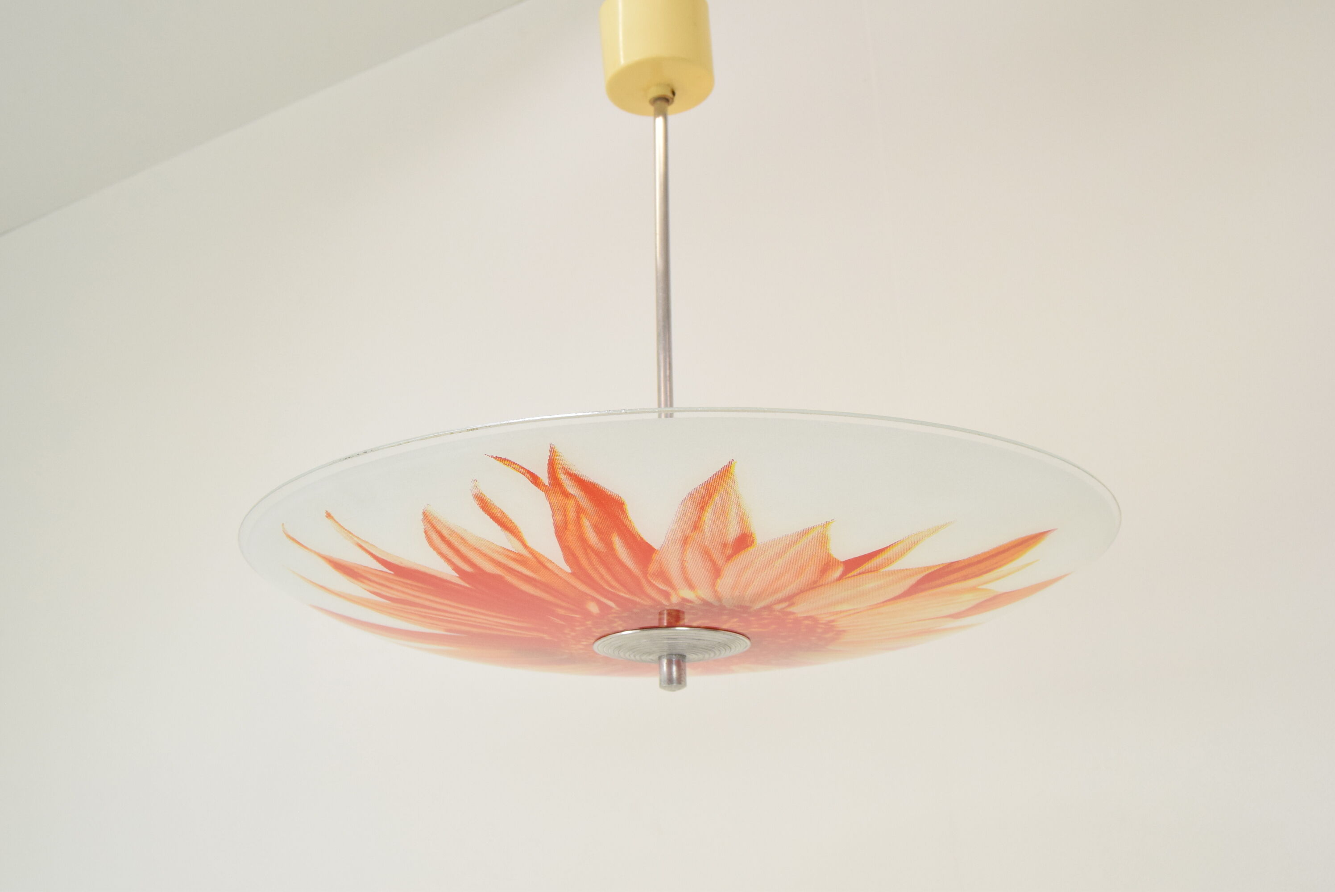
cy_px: 446
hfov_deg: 53.1
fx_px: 1336
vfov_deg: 36.9
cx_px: 668
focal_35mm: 36
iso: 1600
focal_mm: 24
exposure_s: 1/250
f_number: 8
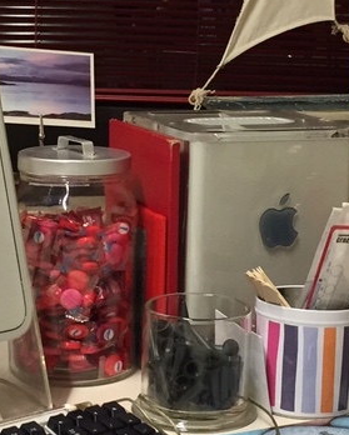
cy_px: 156
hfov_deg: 14.8
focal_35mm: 104
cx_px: 196
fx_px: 1341
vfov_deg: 18.4
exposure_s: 1/30
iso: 40
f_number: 2.2
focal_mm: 4.15
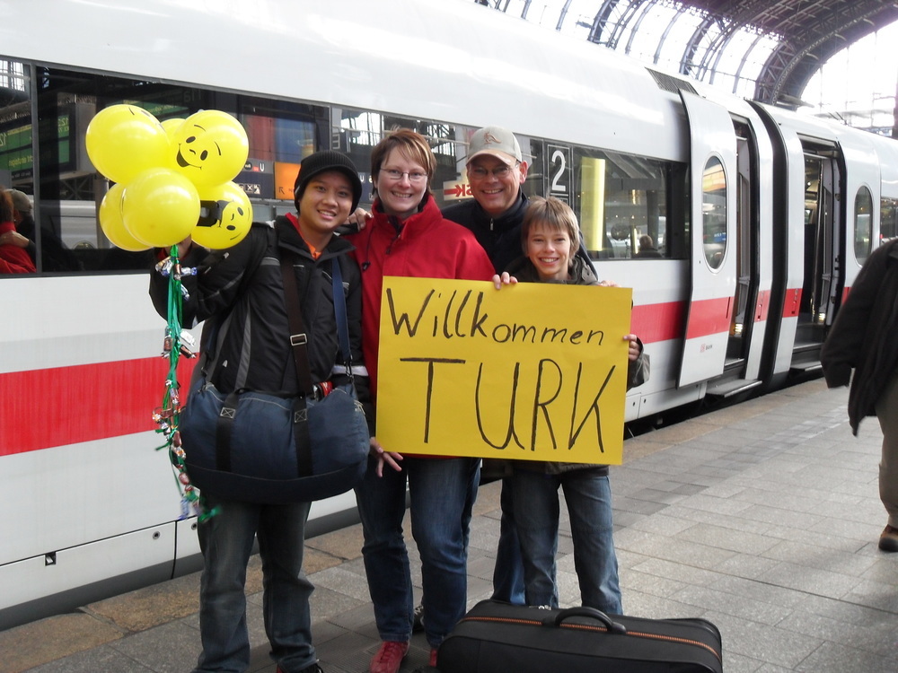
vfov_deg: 40.7
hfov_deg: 52.6
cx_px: 449
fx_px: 908
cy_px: 336
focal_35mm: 35
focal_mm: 6.2
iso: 160
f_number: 2.8
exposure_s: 1/45
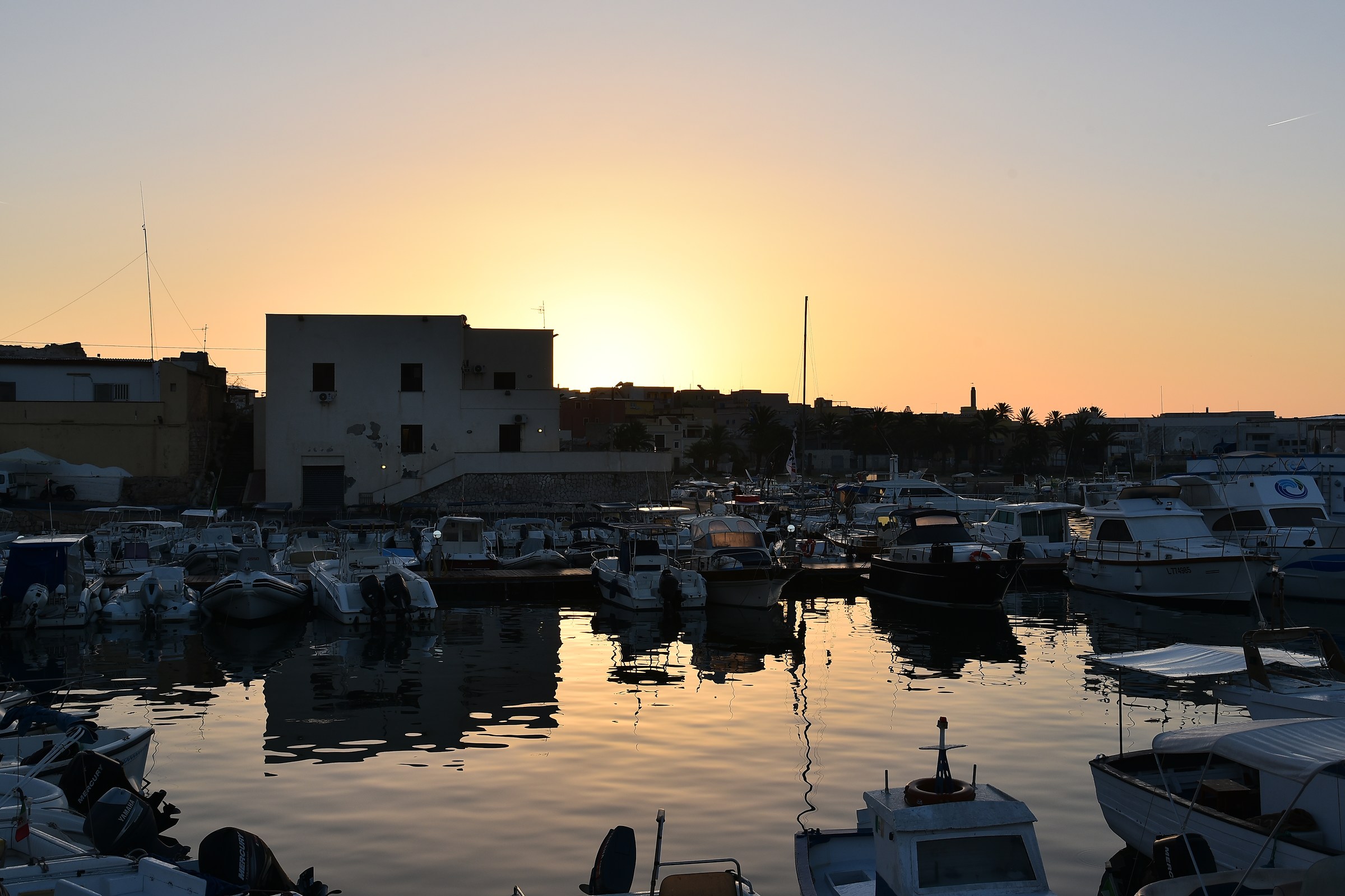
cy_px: 448
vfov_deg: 35.1
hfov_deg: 50.7
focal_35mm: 38
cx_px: 672
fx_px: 1420
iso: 200
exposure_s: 1/160
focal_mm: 38
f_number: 11
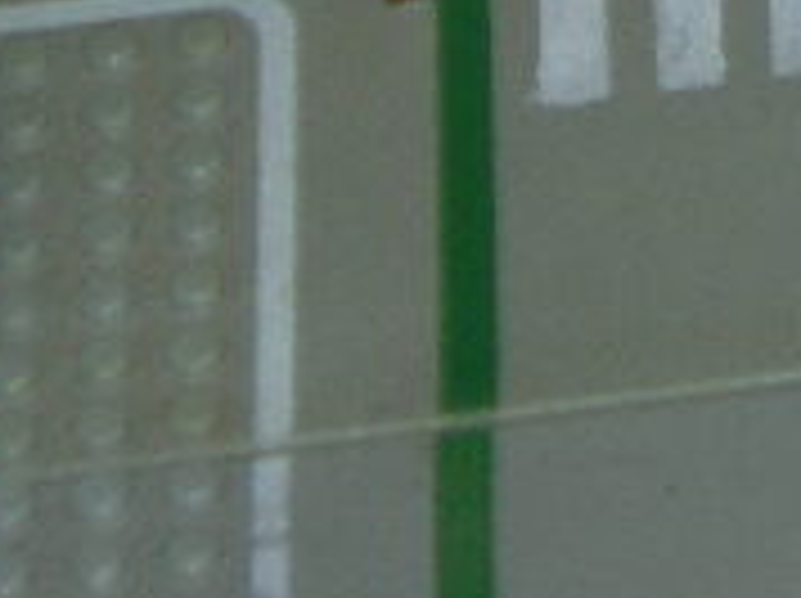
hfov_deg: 3.9
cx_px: 1233
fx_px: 11577
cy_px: -953
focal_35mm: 501
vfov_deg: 2.9
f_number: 5.1
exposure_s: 1/60
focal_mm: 14.3
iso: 50
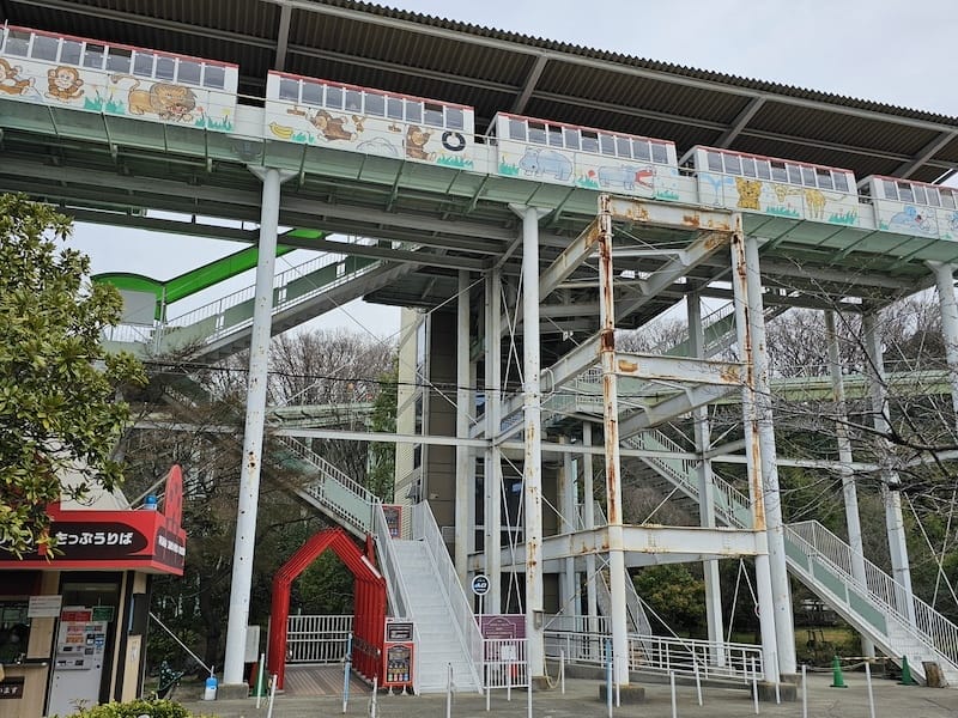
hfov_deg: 73.9
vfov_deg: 58.9
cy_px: 359
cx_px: 479
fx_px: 637
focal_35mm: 23
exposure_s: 1/1314
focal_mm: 6.3
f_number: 1.7
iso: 16
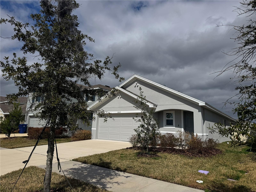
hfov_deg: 71.6
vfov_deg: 56.8
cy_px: 96
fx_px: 177
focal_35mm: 24
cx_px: 128
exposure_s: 1/12346
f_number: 1.78
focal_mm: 6.76
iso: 64
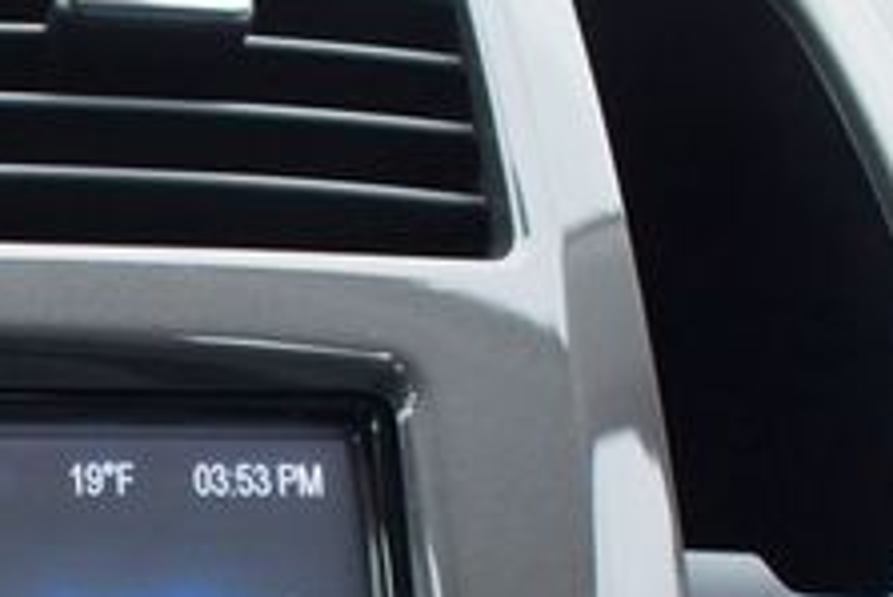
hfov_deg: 22.2
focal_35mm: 86
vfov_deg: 15.2
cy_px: 759
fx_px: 2135
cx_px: -104
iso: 800
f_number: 3.8
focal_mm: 20
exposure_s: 1/125
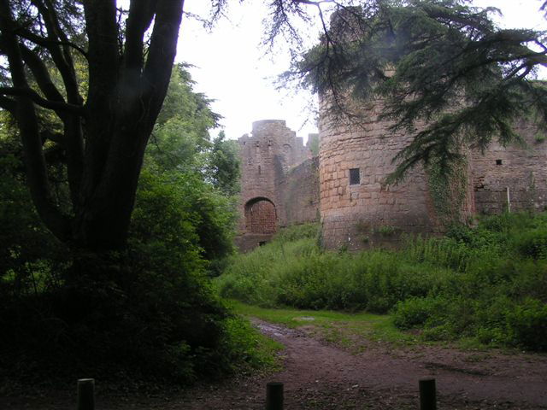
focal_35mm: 38
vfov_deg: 37.7
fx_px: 600
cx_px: 274
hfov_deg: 49.0
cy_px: 205
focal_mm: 5.8
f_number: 5
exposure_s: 1/50
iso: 50
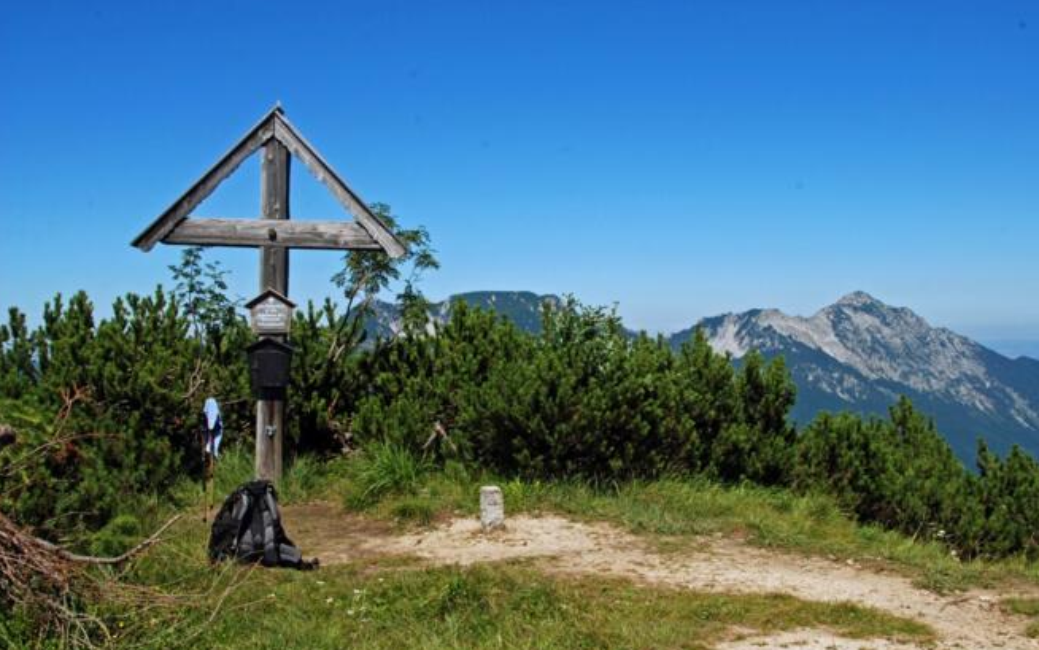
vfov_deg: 32.0
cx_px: 520
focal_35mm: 40
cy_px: 335
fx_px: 1133
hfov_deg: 49.3
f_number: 13
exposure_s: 1/125
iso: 160
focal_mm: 26
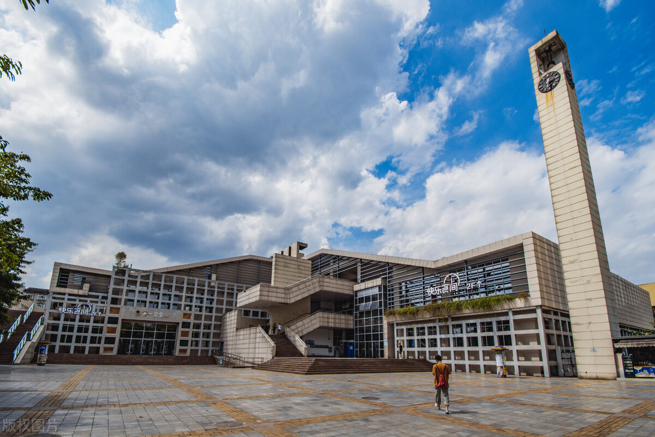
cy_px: 218
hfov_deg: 100.4
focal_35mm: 15
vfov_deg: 77.3
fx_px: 273
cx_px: 328
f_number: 13
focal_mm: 10
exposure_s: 1/400
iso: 50
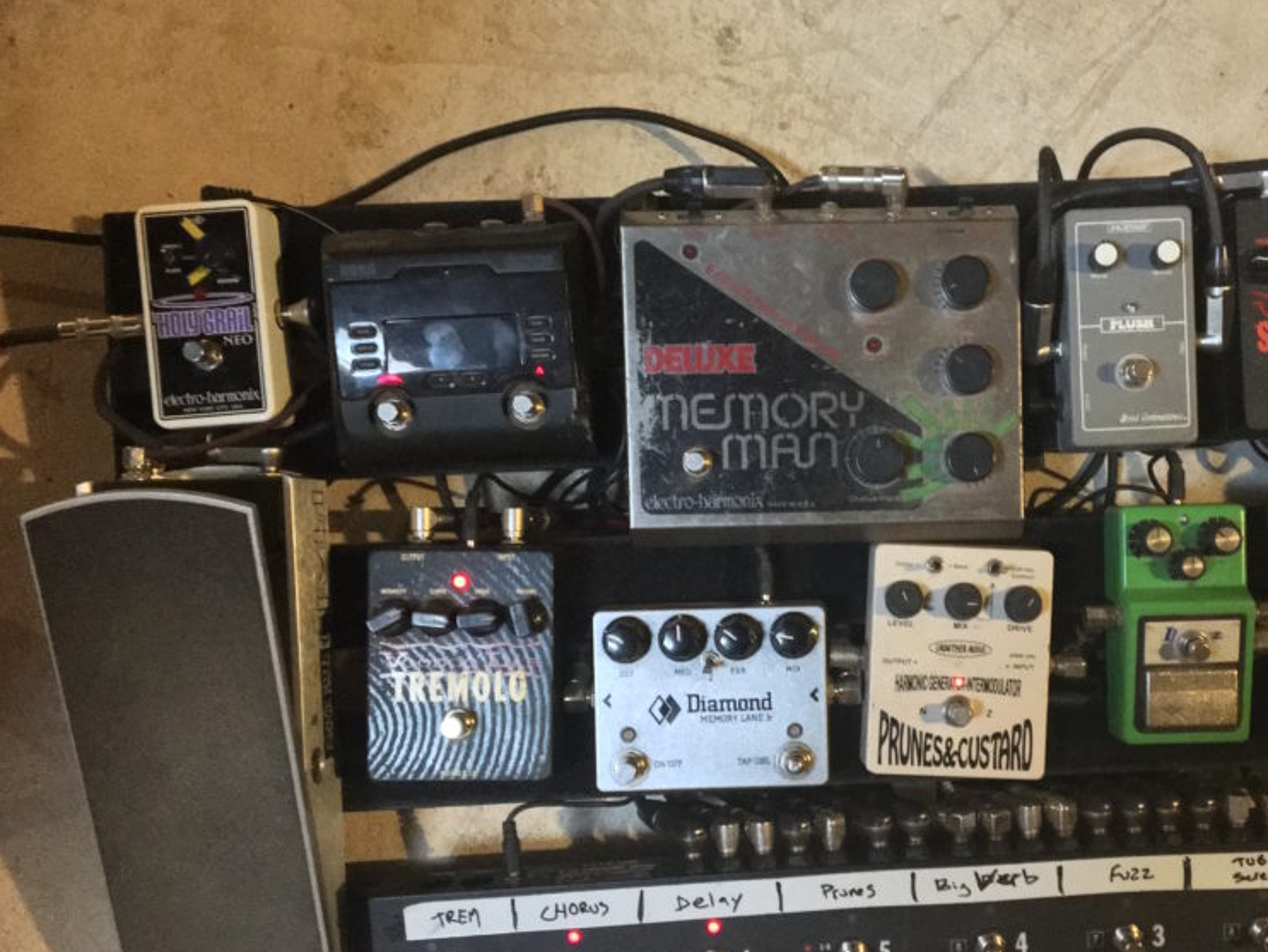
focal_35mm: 40
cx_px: 872
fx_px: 1466
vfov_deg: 35.9
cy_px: 554
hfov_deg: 45.9
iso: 500
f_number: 2.2
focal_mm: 4.15
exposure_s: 1/15
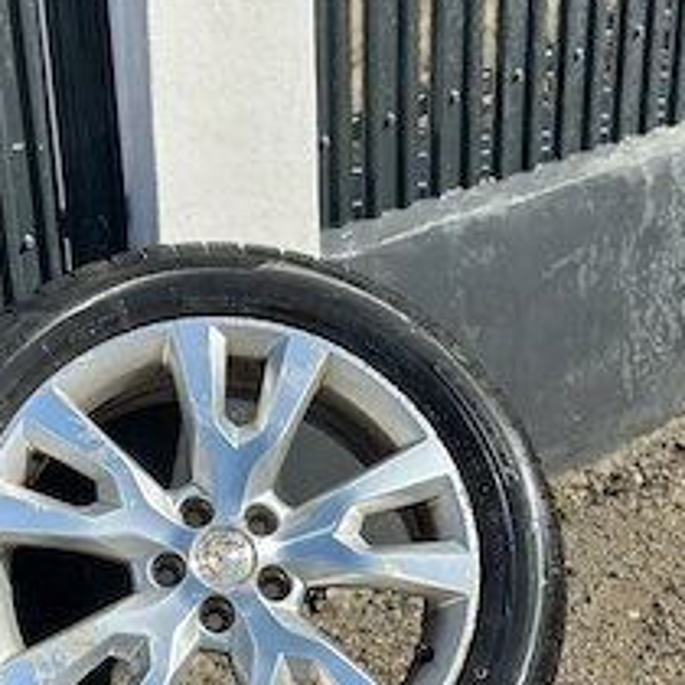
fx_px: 1813
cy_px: 372
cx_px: 219
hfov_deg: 21.3
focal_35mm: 81
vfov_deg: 21.4
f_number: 1.78
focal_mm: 6.86
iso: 80
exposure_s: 1/3731
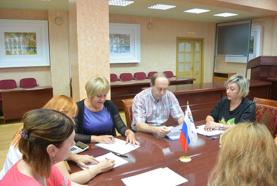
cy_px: 93
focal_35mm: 29
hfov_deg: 63.6
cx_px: 138
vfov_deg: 45.1
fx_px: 223
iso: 900
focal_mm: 11
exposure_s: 1/60
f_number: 3.5
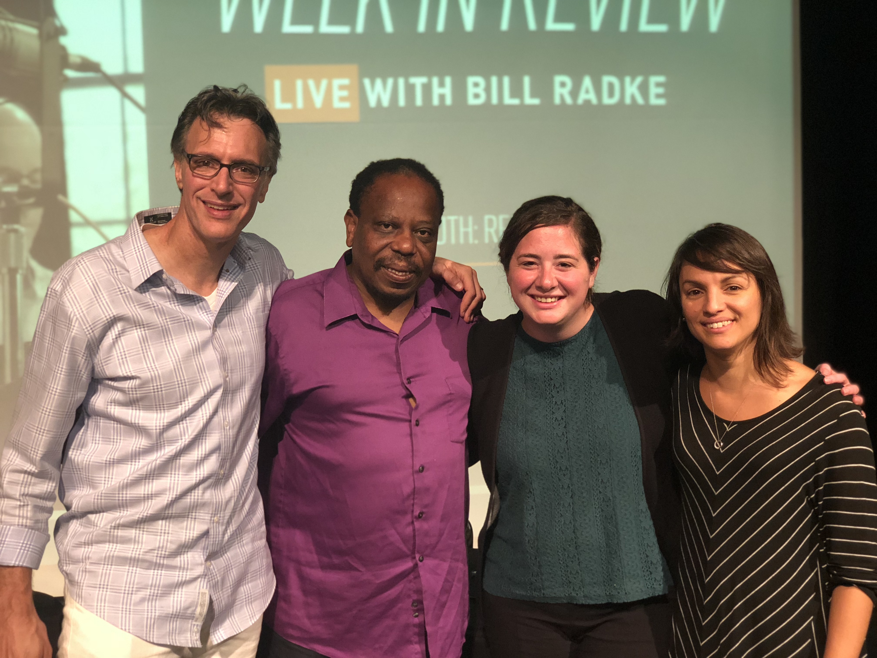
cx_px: 438
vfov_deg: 28.0
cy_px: 329
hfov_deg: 36.8
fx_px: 1317
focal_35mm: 52
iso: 160
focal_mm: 6
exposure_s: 1/15
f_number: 2.4
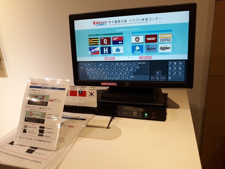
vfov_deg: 51.4
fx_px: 175
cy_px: 84
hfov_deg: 65.3
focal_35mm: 27
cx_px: 112
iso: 100
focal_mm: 3.71
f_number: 1.7
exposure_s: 1/40
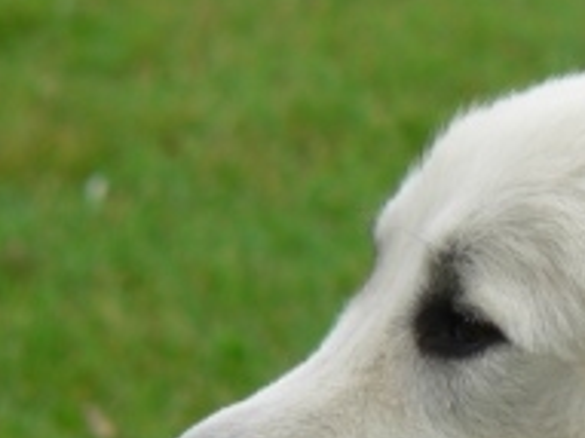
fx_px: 13933
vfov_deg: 1.8
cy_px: 423
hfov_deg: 2.4
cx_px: 600
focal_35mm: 825
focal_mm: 58.3
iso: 80
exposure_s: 1/125
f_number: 4
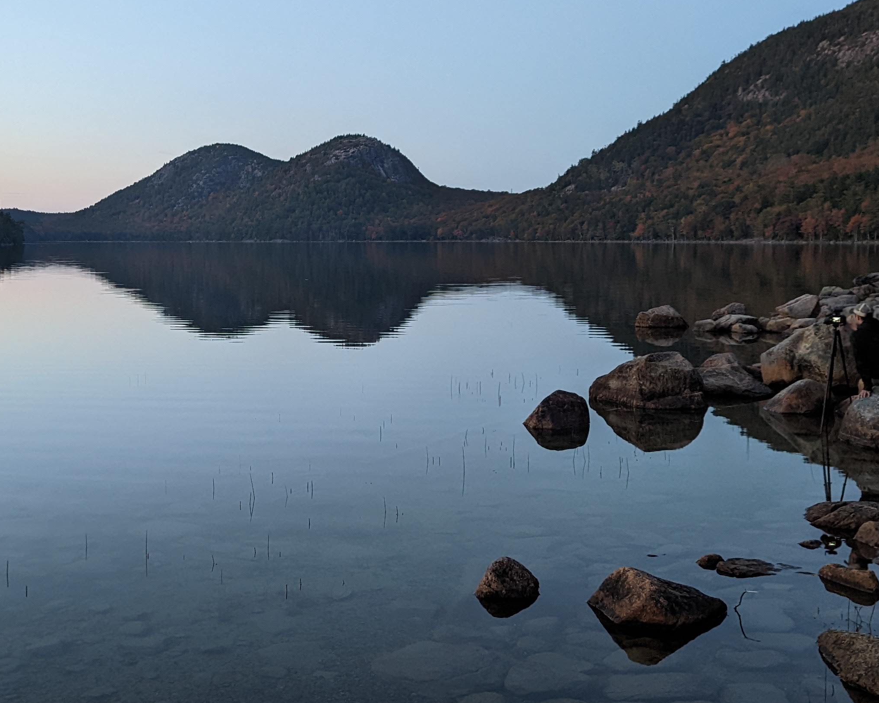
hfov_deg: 38.6
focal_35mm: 47
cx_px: 228
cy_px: 294
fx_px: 1223
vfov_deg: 32.0
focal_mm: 6.81
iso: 253
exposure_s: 1/23.8
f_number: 1.85
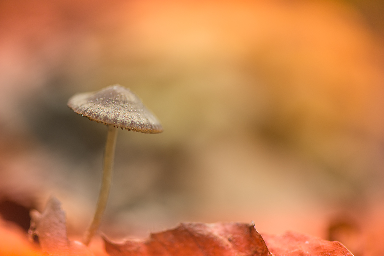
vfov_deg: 13.1
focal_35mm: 105
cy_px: 128
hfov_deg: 19.4
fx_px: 1120
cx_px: 192
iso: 640
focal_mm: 105
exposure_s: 1/40
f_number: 3.3
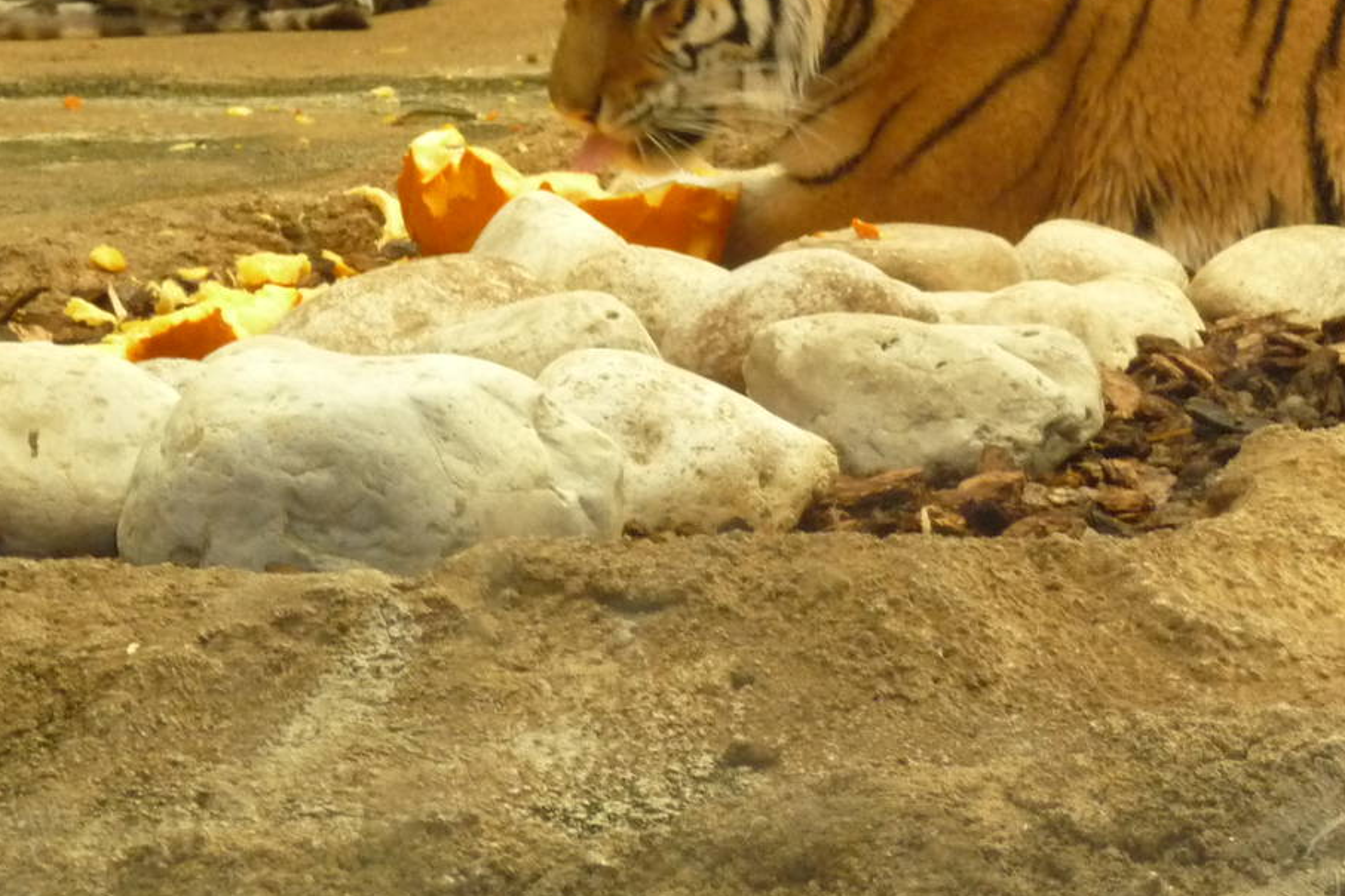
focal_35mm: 235
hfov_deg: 8.8
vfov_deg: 5.8
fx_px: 8779
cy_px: 85
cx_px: 944
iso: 400
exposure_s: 1/40
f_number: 4.7
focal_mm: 21.8
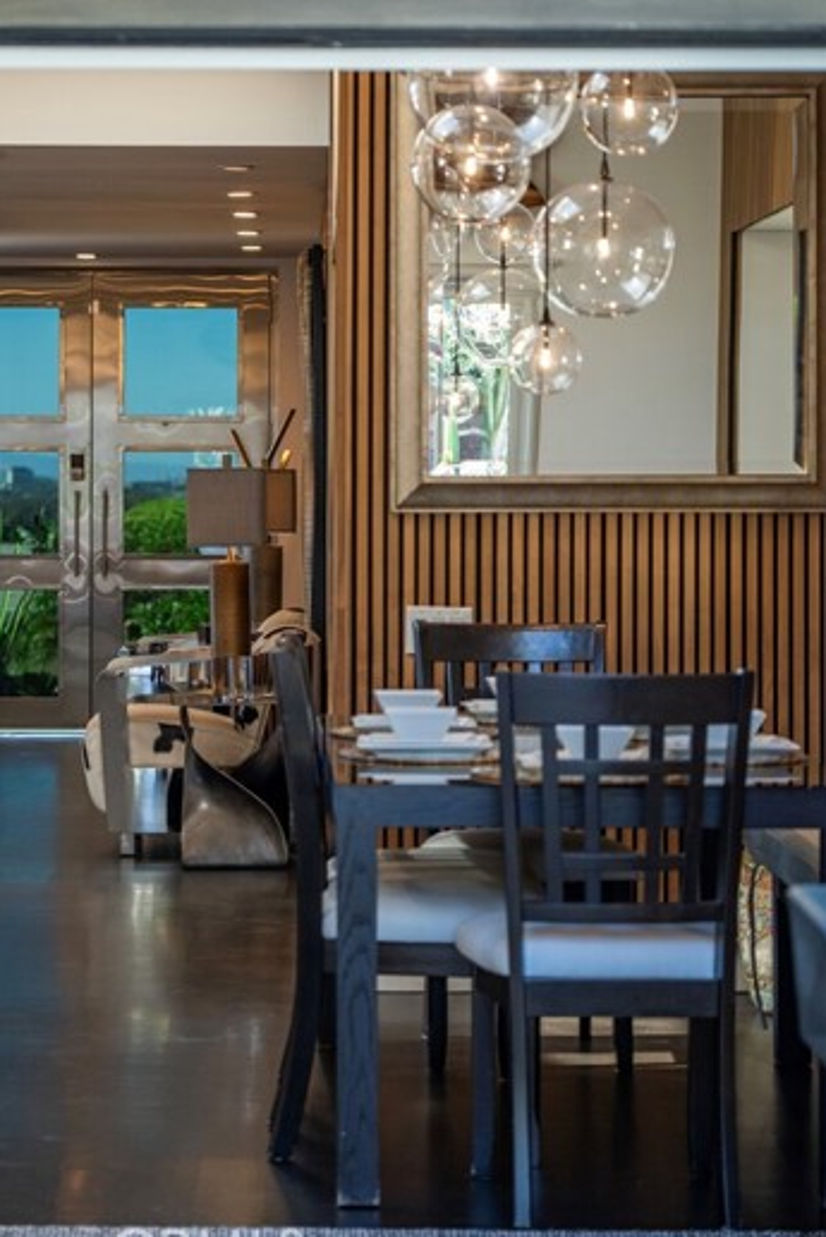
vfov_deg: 19.6
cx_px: 317
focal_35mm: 104
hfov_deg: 13.2
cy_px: 519
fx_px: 3577
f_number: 4
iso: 1250
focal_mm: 84
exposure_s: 1/250
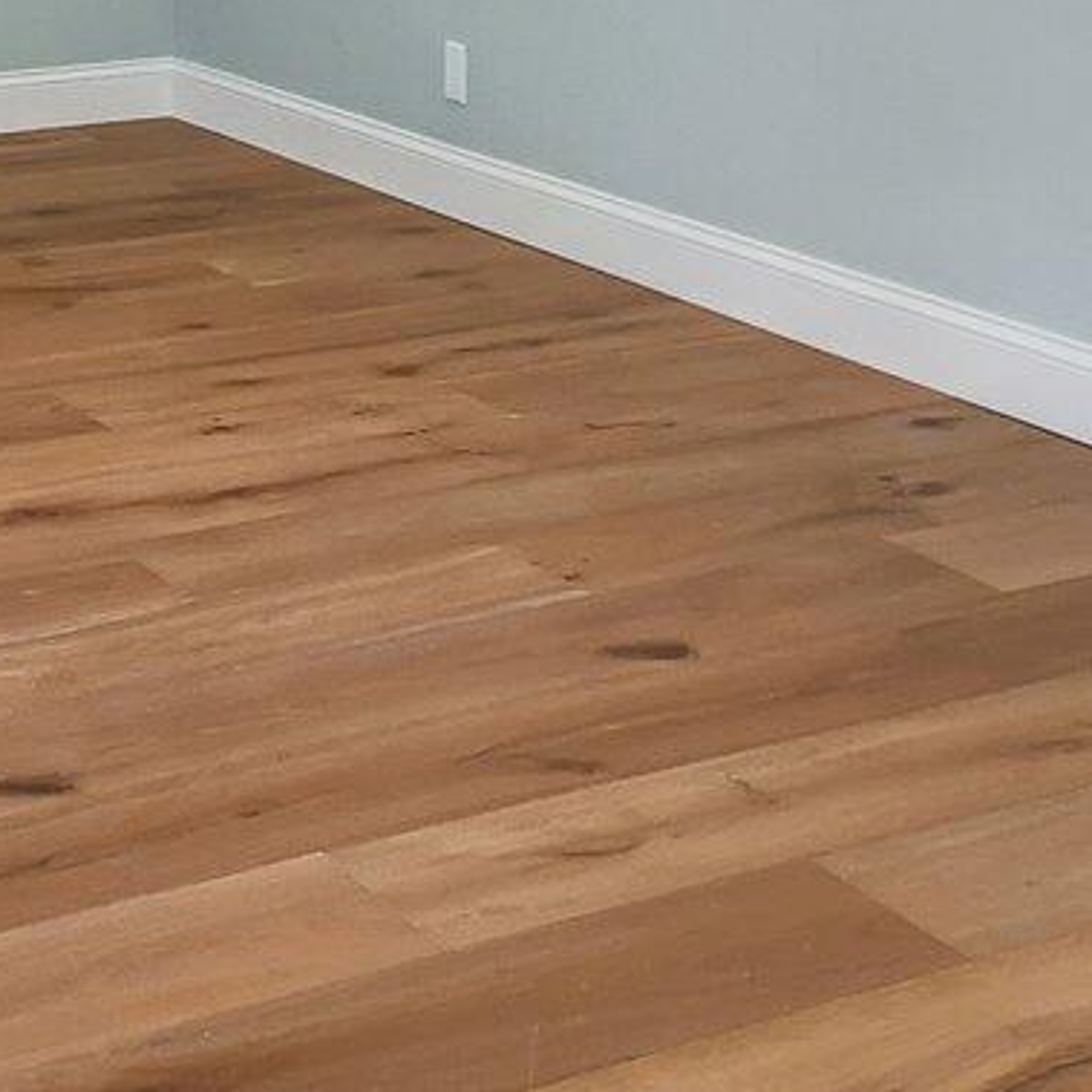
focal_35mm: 69
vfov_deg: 22.3
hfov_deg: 24.6
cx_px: 216
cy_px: -350
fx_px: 2463
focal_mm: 10
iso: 1000
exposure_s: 3
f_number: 8
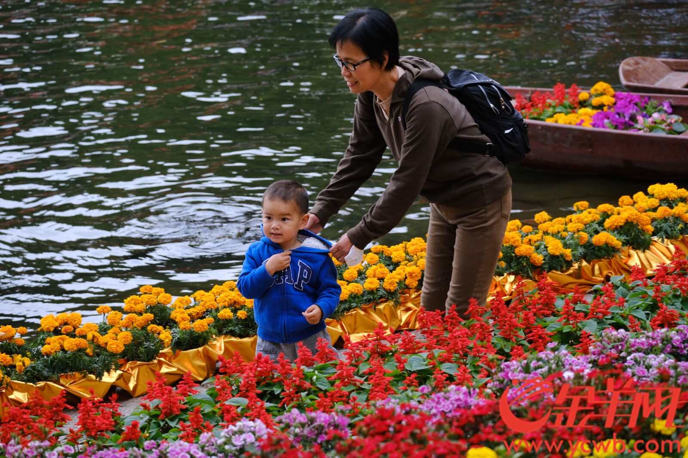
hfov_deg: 13.7
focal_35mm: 150
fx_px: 2866
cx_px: 344
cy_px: 229
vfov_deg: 9.1
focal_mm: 100
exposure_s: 1/150
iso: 160
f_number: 4.5
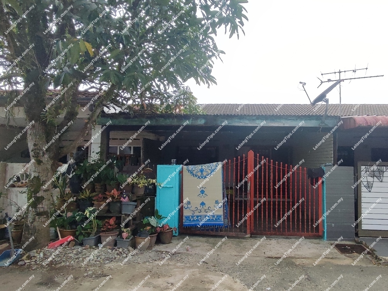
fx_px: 179
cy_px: 146
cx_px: 194
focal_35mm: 16
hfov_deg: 94.5
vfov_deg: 78.1
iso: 50
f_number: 2.2
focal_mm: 1.65
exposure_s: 1/659
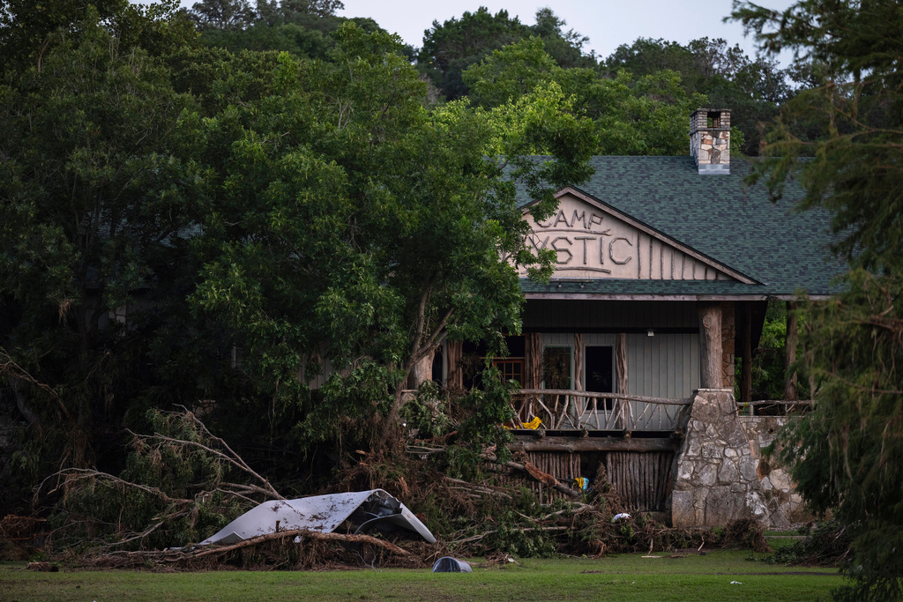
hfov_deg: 10.3
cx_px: 452
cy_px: 301
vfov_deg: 6.9
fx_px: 5017
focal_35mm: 200
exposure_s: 1/250
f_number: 2.8
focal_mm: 200
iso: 800
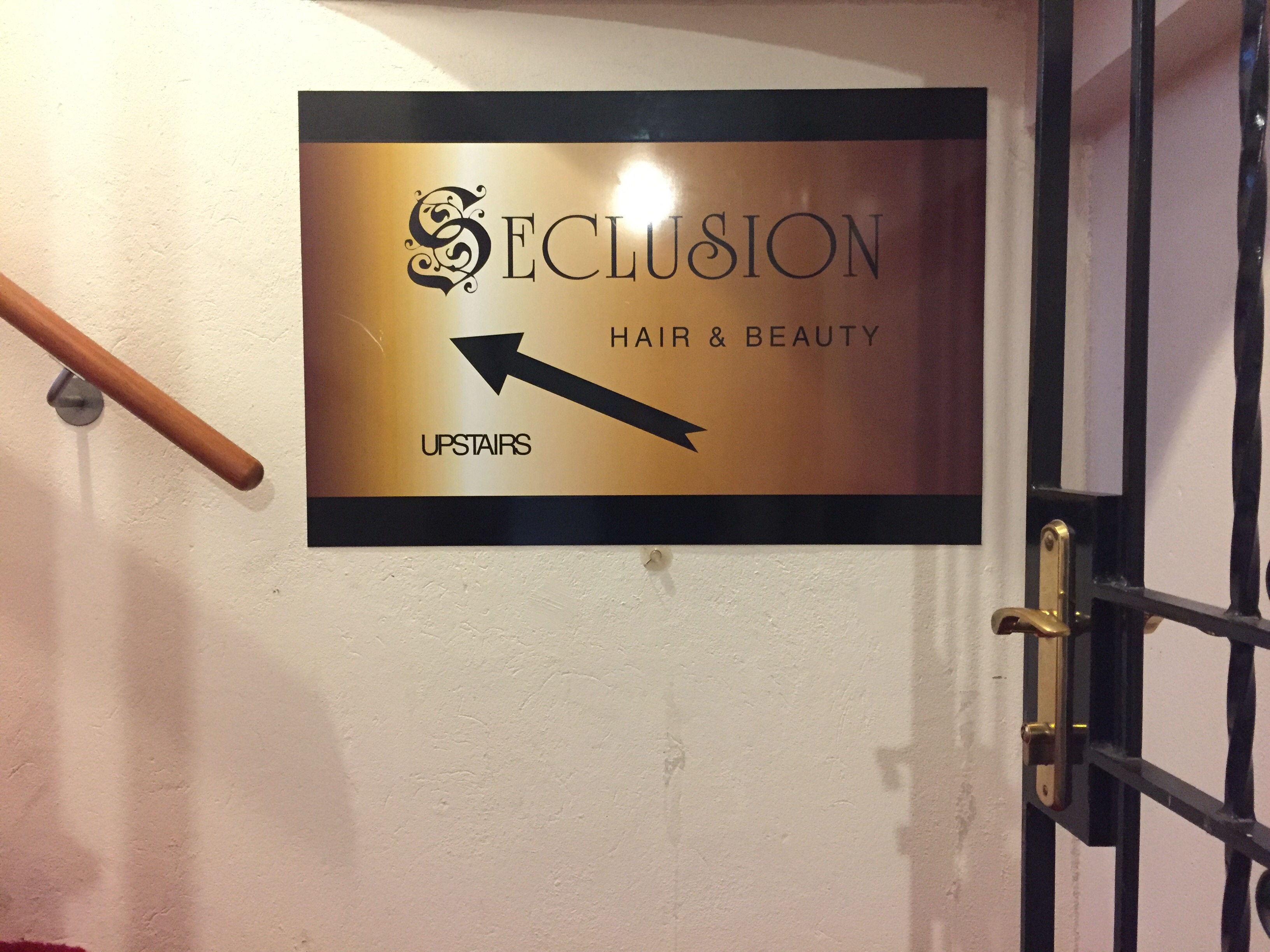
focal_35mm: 29
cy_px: 476
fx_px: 1064
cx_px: 635
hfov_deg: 61.7
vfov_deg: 48.2
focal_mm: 4.15
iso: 400
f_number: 2.2
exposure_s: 1/17
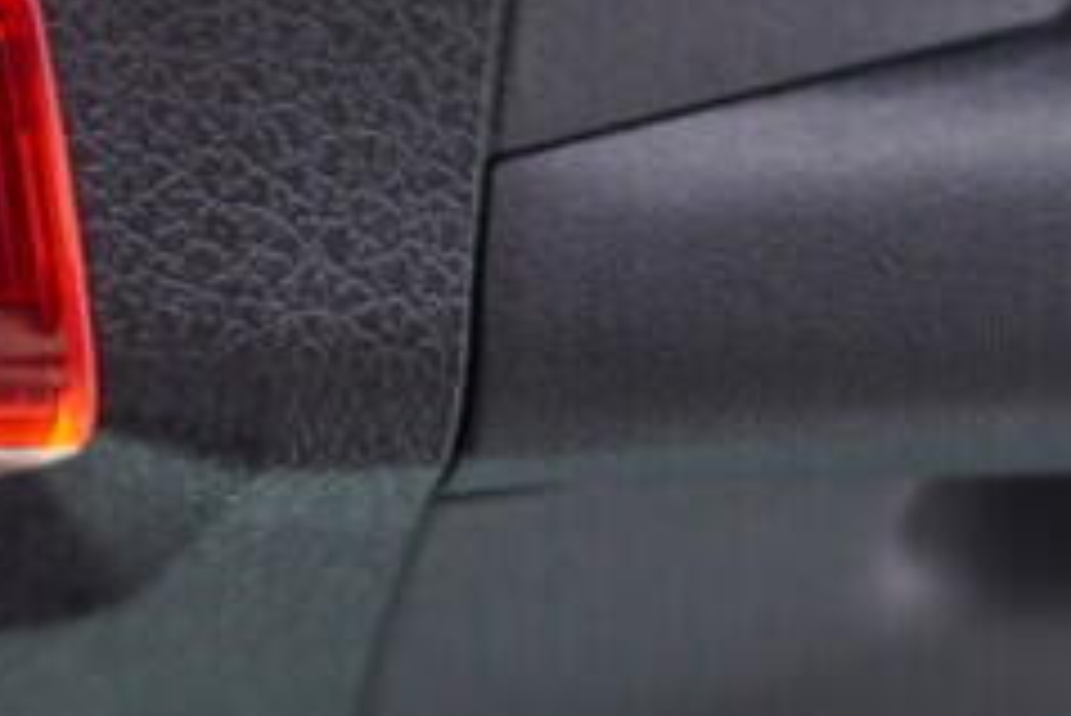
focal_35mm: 155
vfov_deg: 8.6
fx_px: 4614
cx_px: -176
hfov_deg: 12.9
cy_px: -381
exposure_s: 1/40
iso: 125
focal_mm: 24
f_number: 3.2
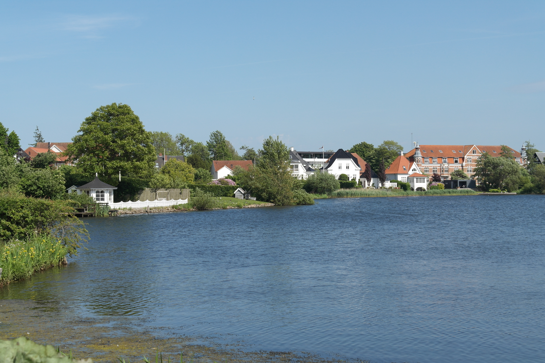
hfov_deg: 29.2
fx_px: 1045
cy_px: 182
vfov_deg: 19.7
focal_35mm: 69
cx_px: 272
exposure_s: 1/250
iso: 100
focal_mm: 45
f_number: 8
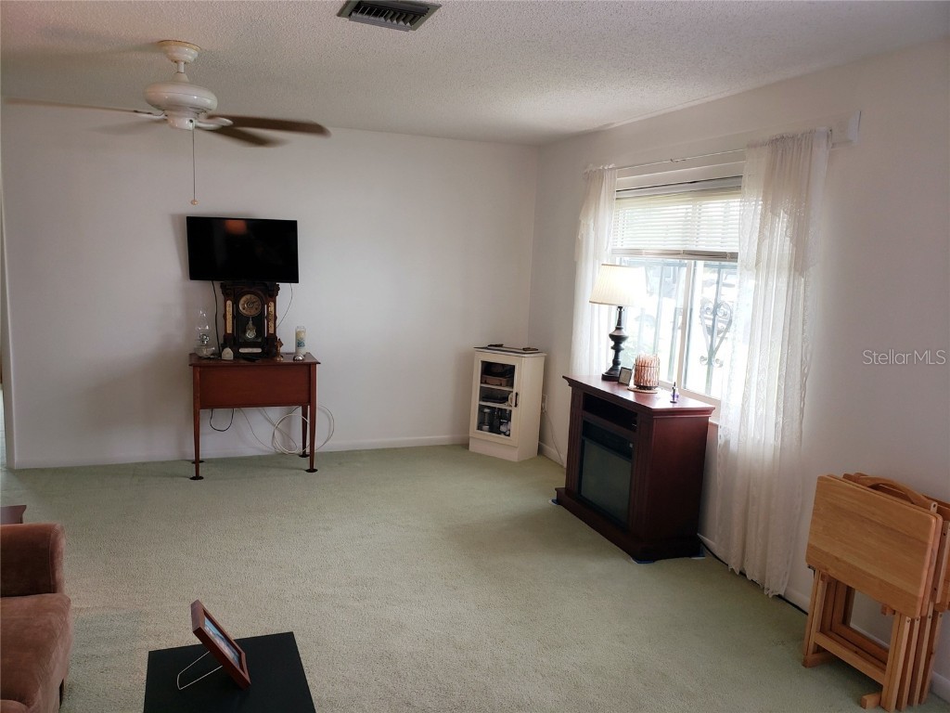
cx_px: 475
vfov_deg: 53.1
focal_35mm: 26
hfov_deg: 67.3
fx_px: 714
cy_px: 356
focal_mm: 4.3
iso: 80
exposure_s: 1/60
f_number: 2.4
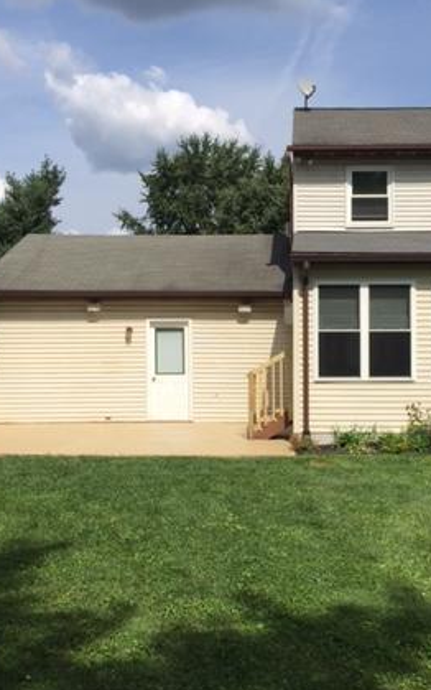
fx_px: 883
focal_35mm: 47
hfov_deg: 27.2
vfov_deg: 42.6
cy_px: 382
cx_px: 294
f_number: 2.2
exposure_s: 1/3049
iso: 32
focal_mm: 4.15
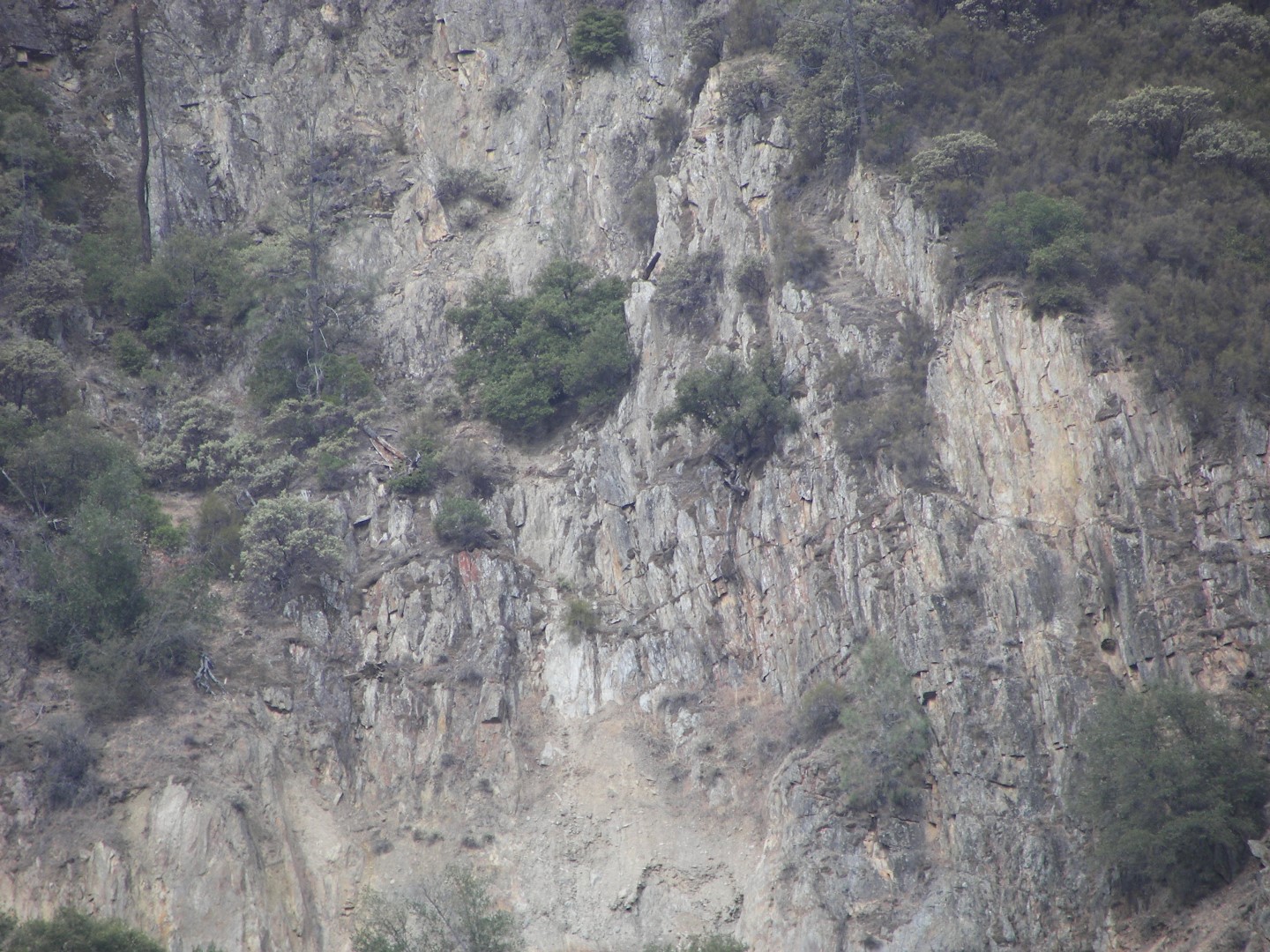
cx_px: 635
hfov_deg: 4.6
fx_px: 15849
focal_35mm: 432
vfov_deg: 3.4
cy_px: 476
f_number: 3.7
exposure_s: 1/250
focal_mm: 72
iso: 64
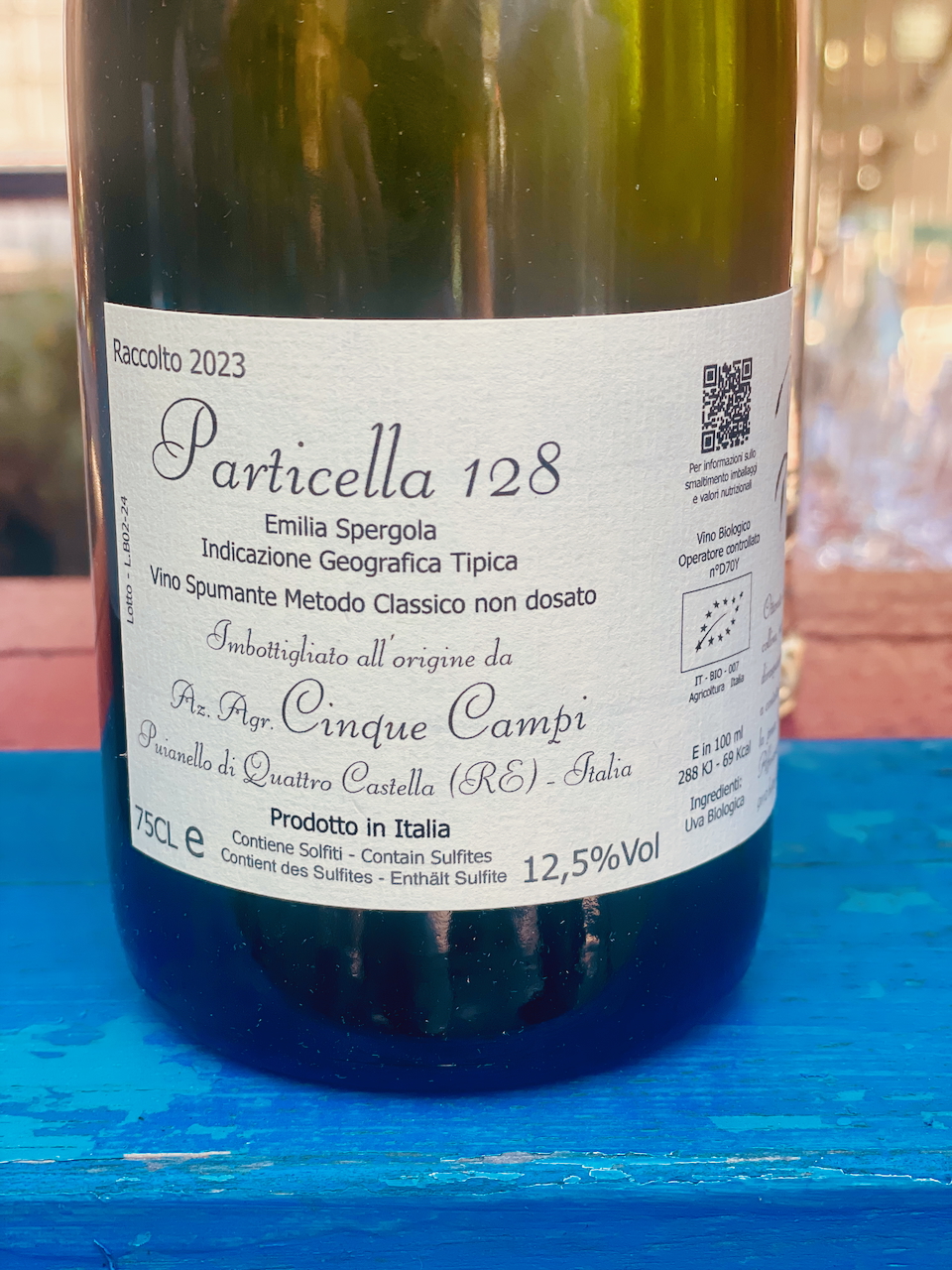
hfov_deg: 28.0
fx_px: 1907
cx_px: 476
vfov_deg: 36.8
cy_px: 635
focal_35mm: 52
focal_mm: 6
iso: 40
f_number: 2
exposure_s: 1/122
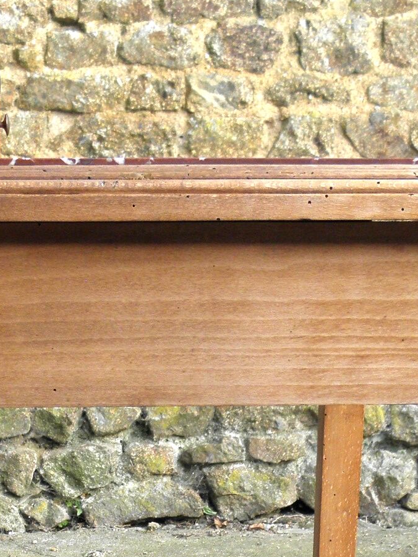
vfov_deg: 17.5
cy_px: 642
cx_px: 134
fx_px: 1738
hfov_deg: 13.7
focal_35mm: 108
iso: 100
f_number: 3.7
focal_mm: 6.8
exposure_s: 1/40
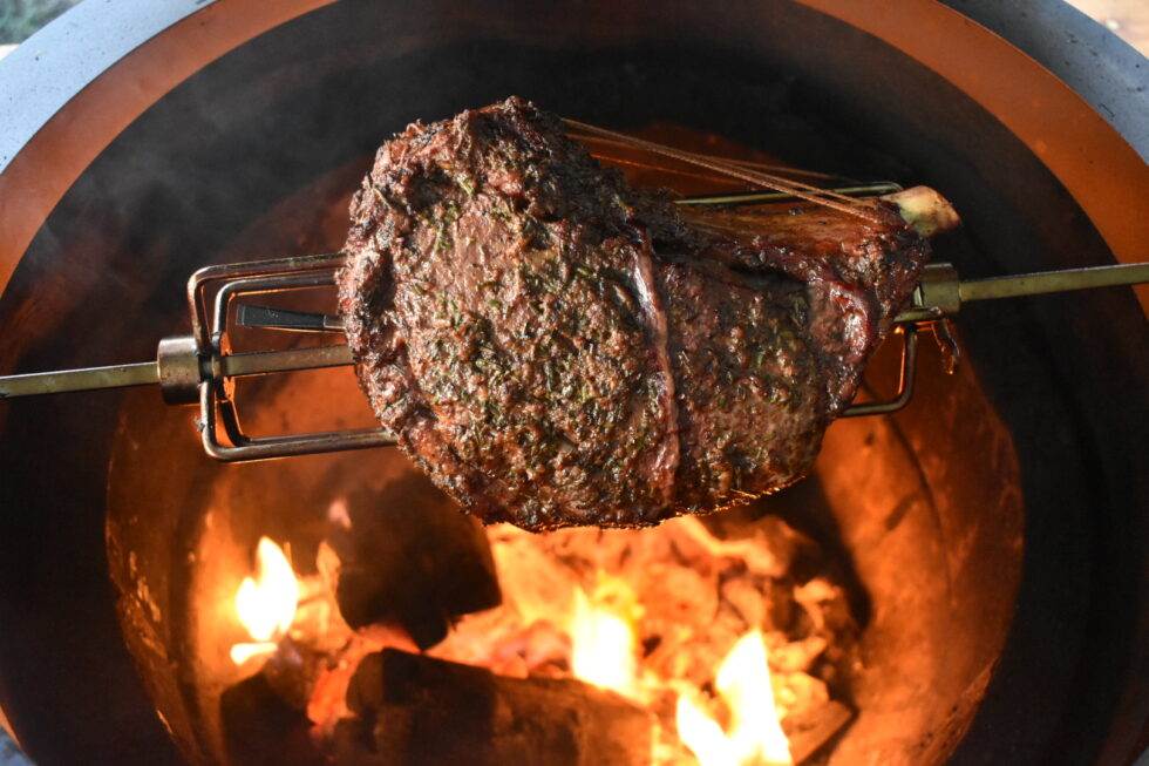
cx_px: 574
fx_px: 1388
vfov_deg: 30.8
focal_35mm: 44
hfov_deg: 45.0
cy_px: 383
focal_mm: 29
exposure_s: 1/60
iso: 5000
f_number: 4.5
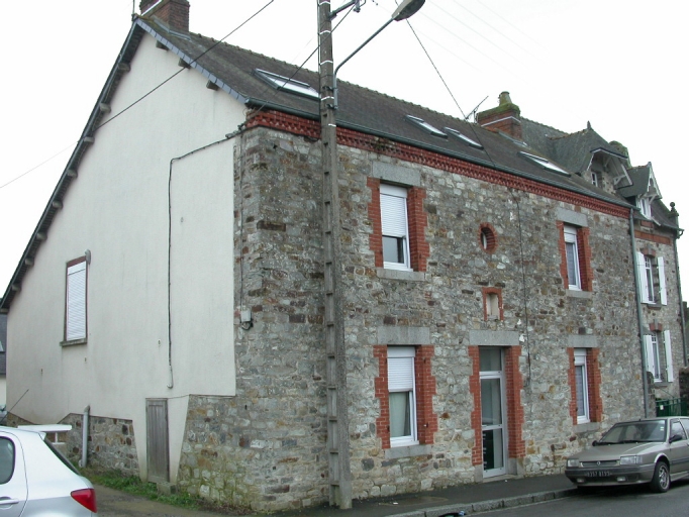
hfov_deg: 49.0
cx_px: 344
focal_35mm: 38
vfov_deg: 37.7
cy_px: 258
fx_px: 757
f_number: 3.3
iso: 100
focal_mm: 7.85
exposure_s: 1/71.7
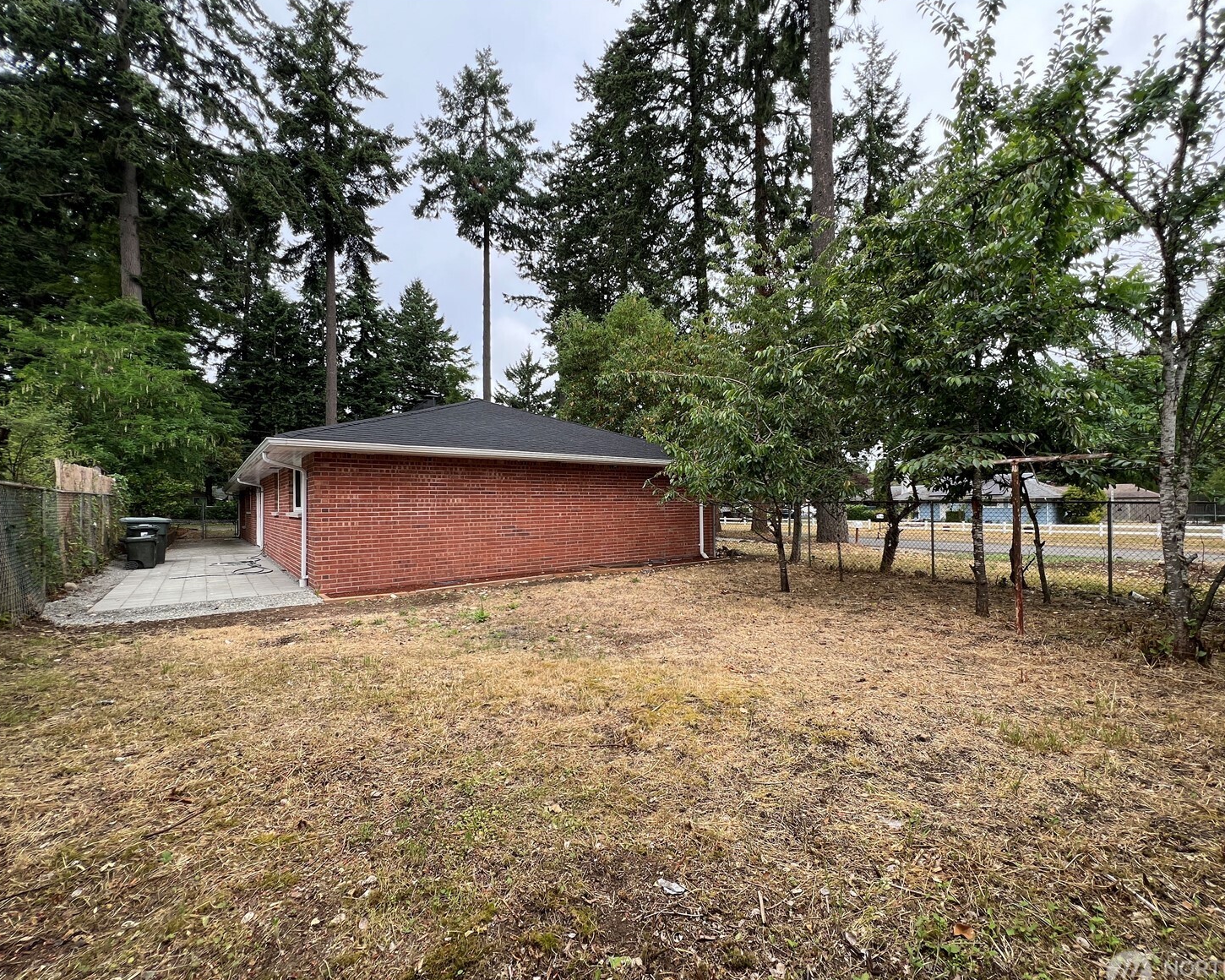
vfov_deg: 88.0
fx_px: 508
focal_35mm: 14
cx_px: 650
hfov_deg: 100.6
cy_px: 501
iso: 32
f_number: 1.8
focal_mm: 1.57
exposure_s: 1/342
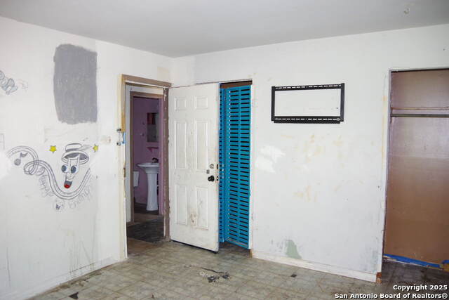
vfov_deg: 48.0
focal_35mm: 27
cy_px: 150
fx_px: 337
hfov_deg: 67.4
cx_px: 224
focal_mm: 18
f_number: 3.5
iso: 800
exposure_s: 1/60
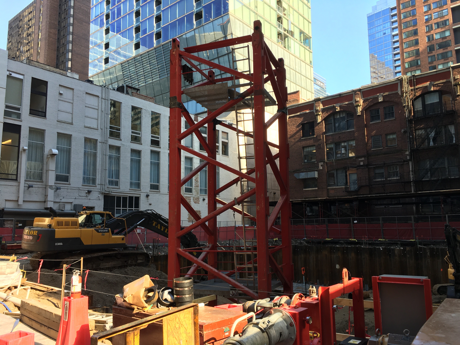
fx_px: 385
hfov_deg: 61.7
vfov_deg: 48.2
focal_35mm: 29
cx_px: 230
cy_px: 172
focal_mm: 4.15
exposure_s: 1/157
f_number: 2.2
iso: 25
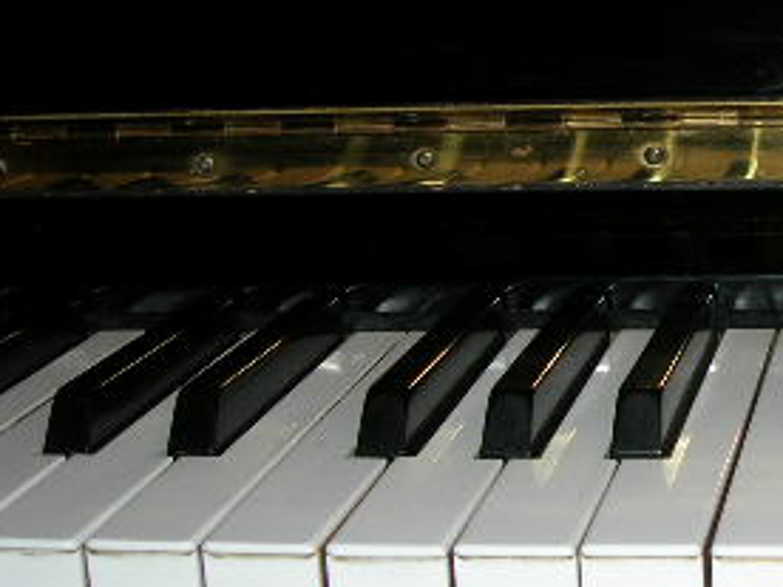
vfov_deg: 16.8
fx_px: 1991
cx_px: 894
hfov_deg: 21.0
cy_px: 216
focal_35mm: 88
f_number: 2.8
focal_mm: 7.8
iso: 64
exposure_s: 1/60.1
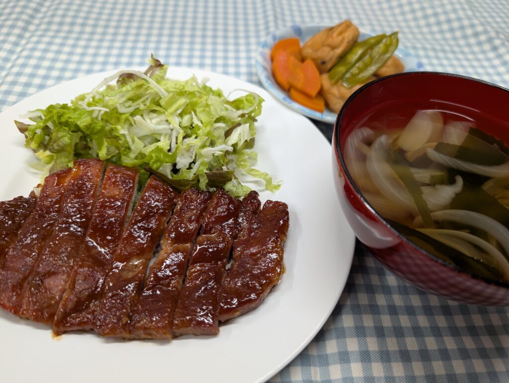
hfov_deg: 71.5
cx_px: 254
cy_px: 192
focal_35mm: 24
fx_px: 353
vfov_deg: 56.9
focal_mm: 6.9
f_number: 1.68
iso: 58
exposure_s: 1/60
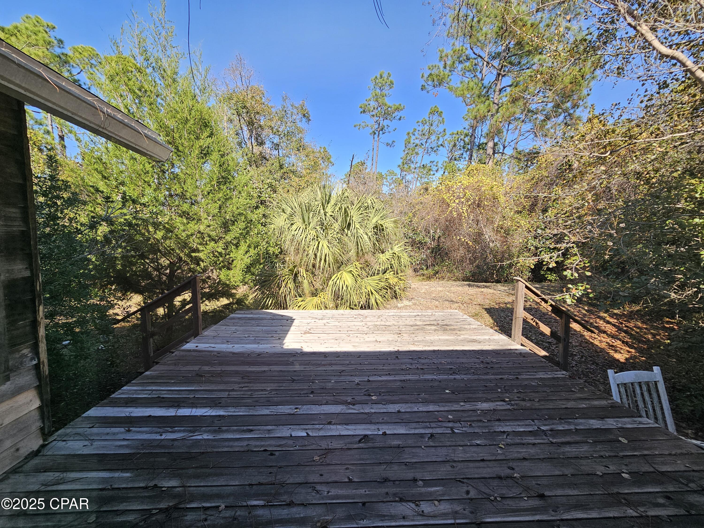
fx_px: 264
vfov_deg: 89.9
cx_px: 352
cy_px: 264
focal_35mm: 13
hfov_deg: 106.2
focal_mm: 2.2
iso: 50
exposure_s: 1/317
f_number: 2.2
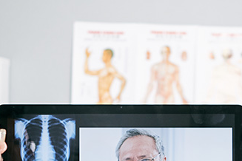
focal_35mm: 165
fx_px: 1109
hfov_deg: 12.4
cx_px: 159
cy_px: 145
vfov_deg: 8.3
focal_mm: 60
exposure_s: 1/250
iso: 400
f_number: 2.8
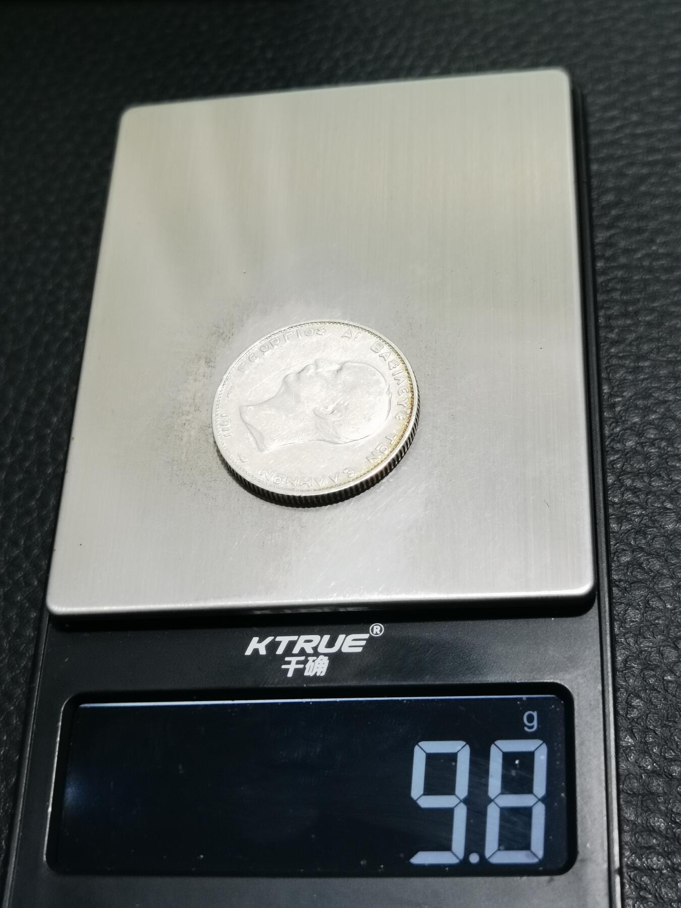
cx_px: 340
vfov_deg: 36.8
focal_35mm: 52
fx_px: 1364
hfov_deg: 28.0
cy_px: 454
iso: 160
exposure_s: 1/100
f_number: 1.9
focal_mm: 6.67
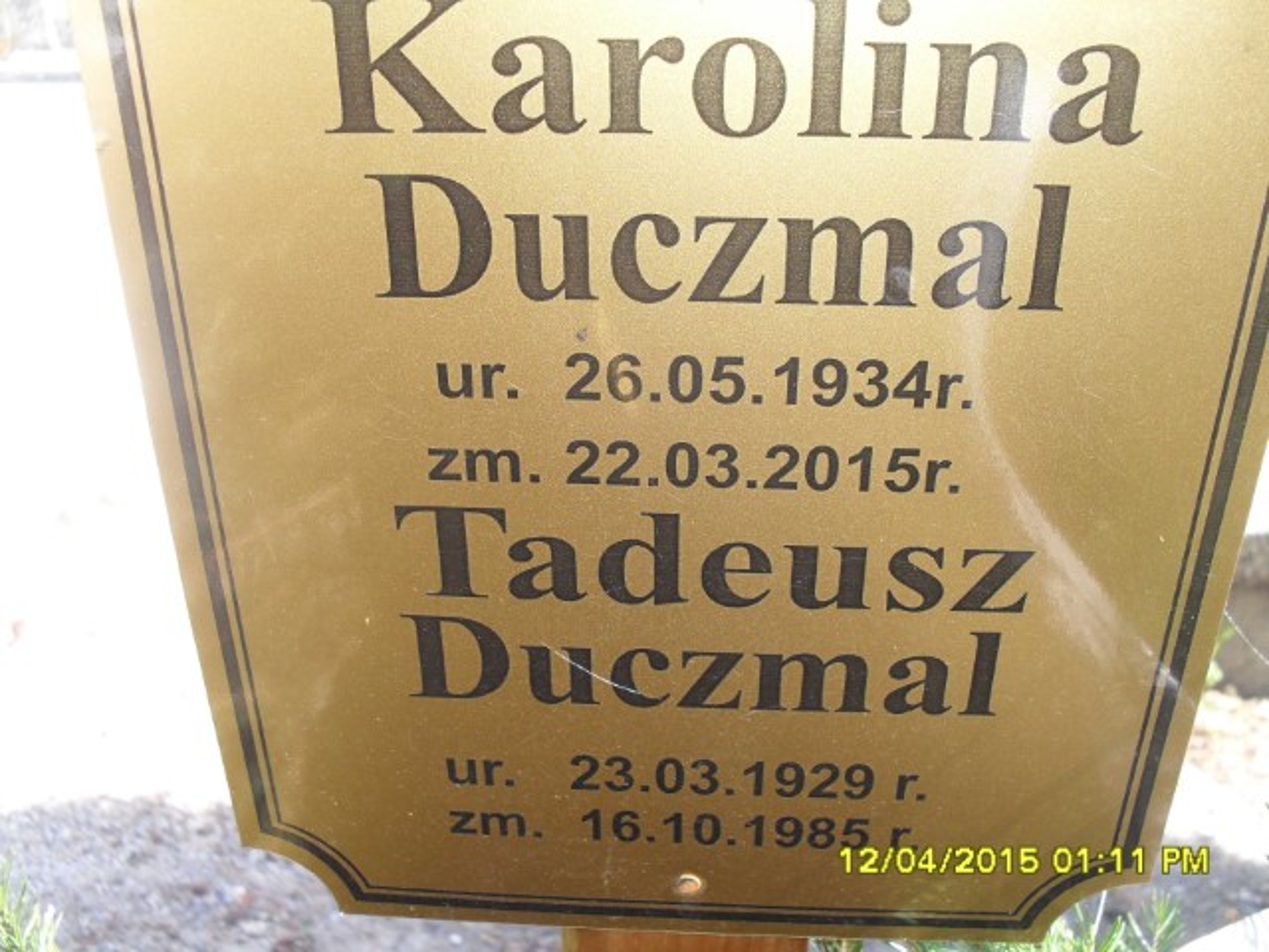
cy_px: 476
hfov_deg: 52.6
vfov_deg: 40.7
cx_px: 634
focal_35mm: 35
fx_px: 1283
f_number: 3.2
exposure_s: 1/180
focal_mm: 6.3
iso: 100
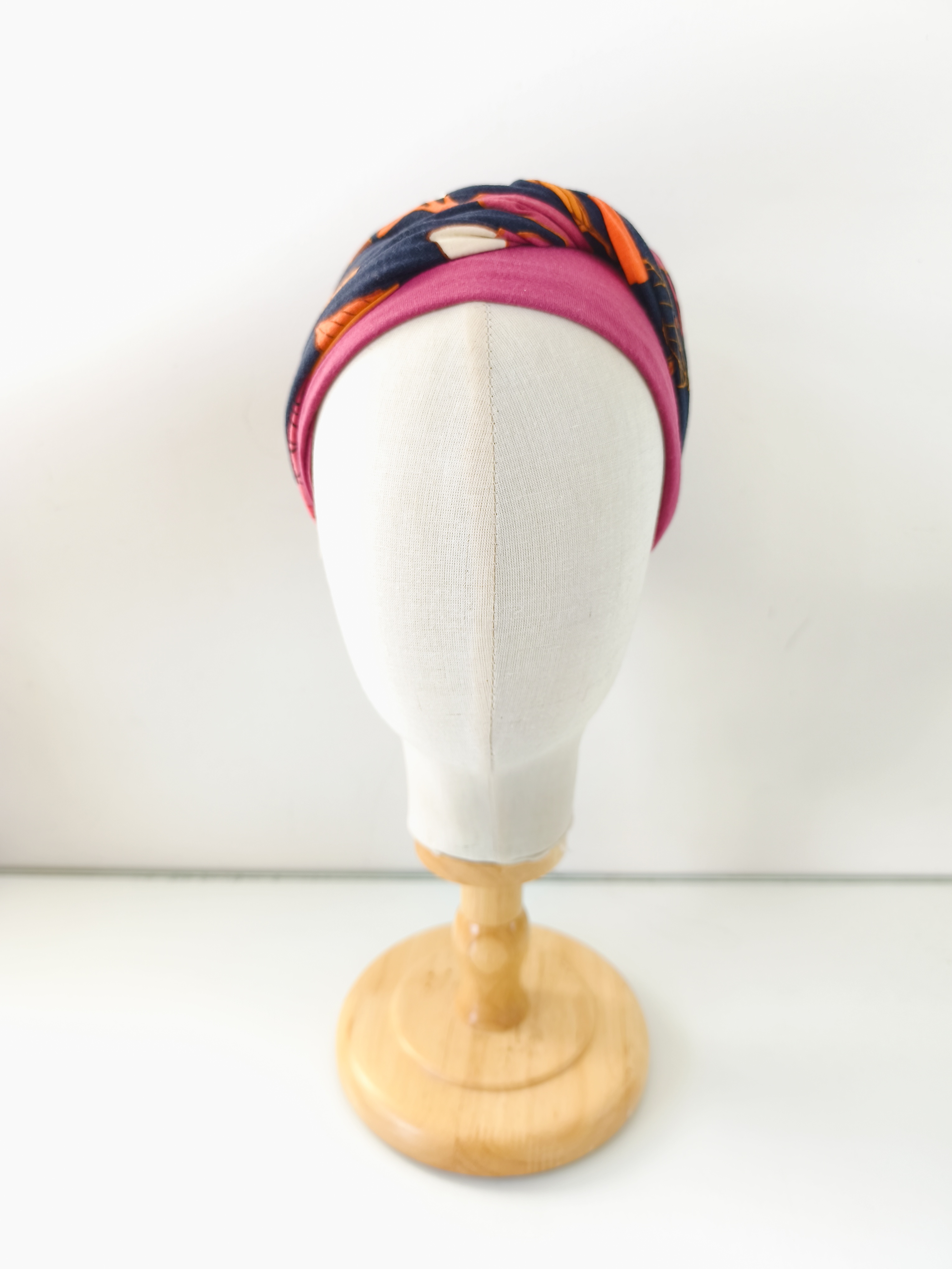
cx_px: 476
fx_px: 843
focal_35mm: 23
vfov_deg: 73.9
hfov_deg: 58.9
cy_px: 634
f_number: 1.65
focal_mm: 6.14
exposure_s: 1/50
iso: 50
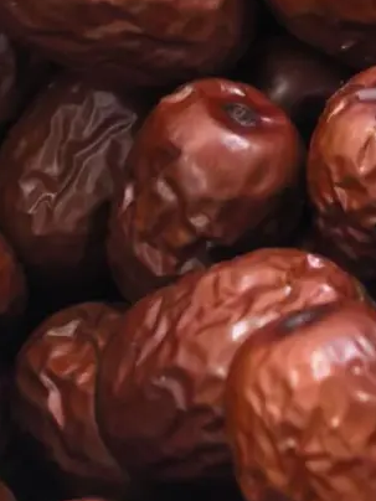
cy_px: -264
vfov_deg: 5.7
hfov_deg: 4.3
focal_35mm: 342
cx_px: 266
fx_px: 4953
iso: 800
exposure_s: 1/120
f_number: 2.1
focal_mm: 15
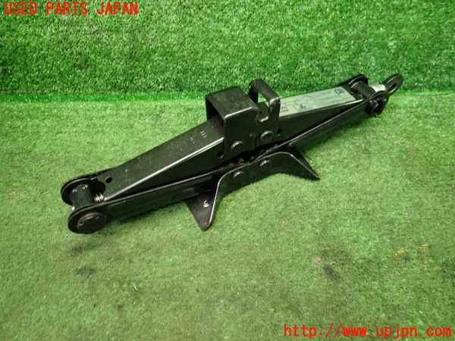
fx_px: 329
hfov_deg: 69.4
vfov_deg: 54.9
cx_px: 228
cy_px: 170
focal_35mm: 25
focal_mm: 4.5
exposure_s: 1/30
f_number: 2
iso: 250
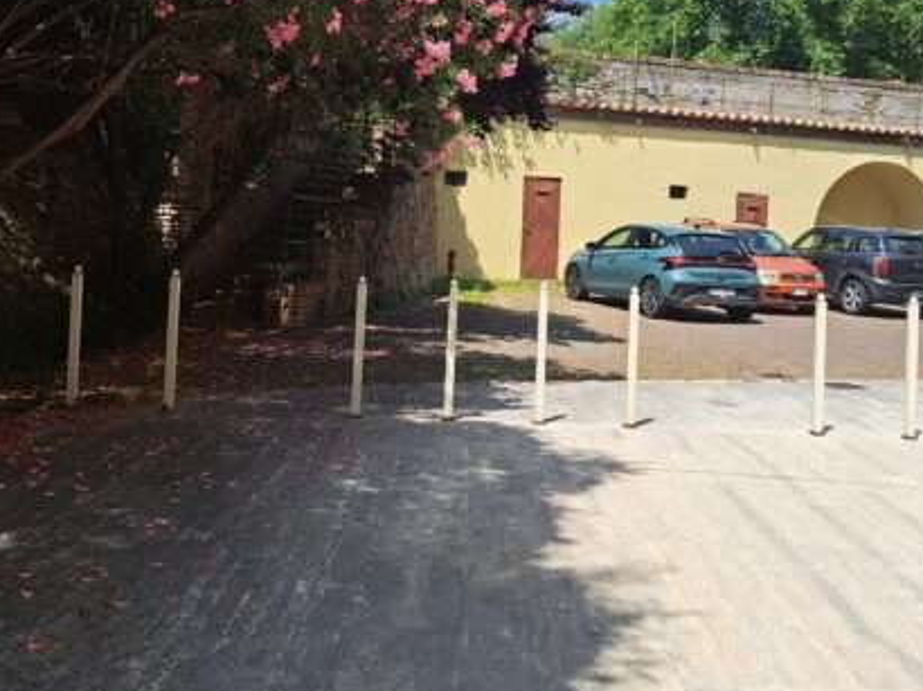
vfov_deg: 34.8
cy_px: 235
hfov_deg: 45.8
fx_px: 1093
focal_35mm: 41
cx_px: 500
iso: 50
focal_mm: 5.23
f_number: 1.8
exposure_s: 1/1704
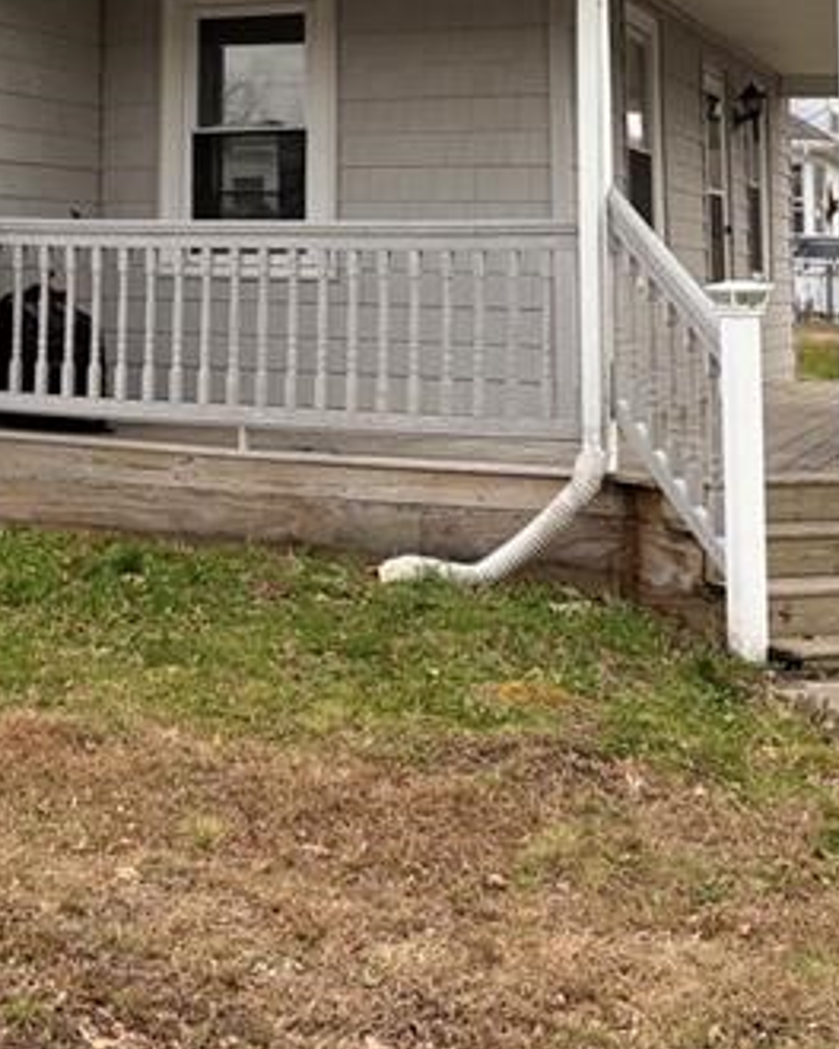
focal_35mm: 59
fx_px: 1831
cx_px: 194
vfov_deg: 30.3
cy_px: 73
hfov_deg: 25.4
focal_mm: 5.96
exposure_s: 1/121
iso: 64
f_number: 1.6
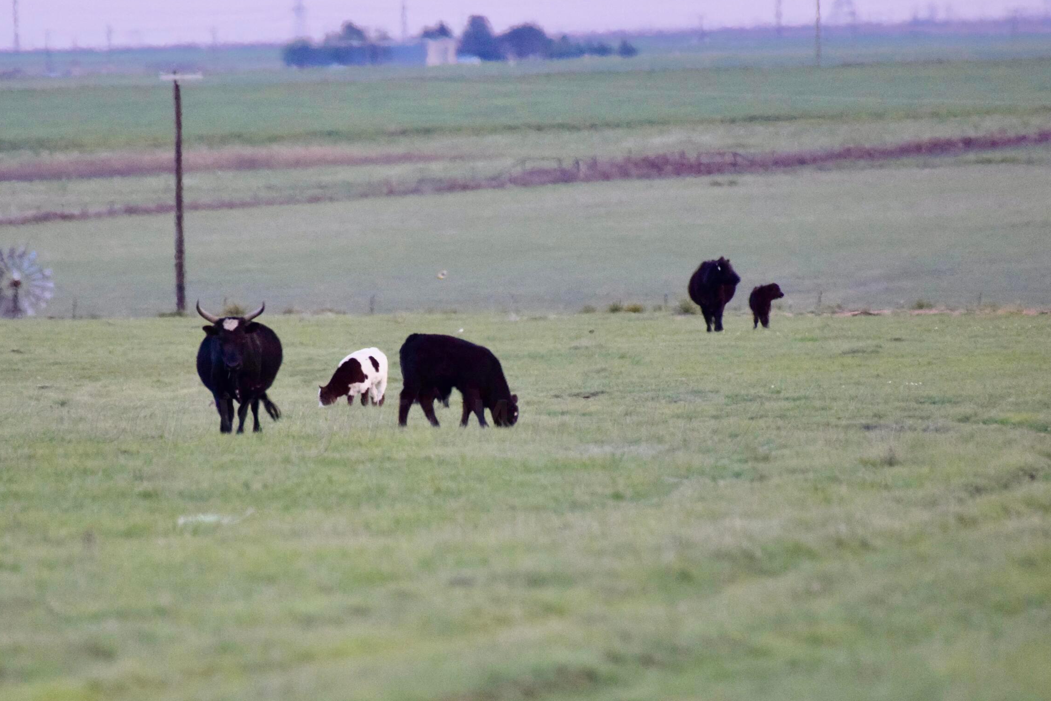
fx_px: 28933
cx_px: 389
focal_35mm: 991
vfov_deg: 1.4
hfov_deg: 2.1
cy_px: 420
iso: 2000
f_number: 5.6
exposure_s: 1/500
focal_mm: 500
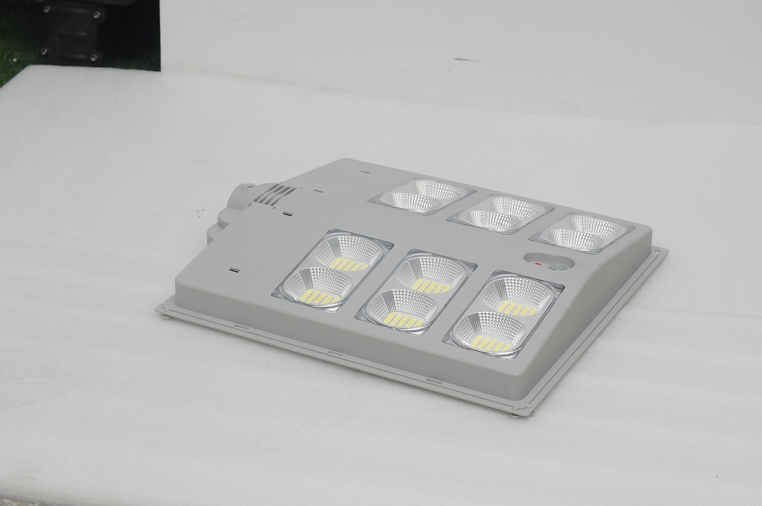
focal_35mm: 75
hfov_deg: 27.0
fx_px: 1586
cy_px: 253
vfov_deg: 18.1
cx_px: 381
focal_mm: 50
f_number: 8
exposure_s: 1/100
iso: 1000
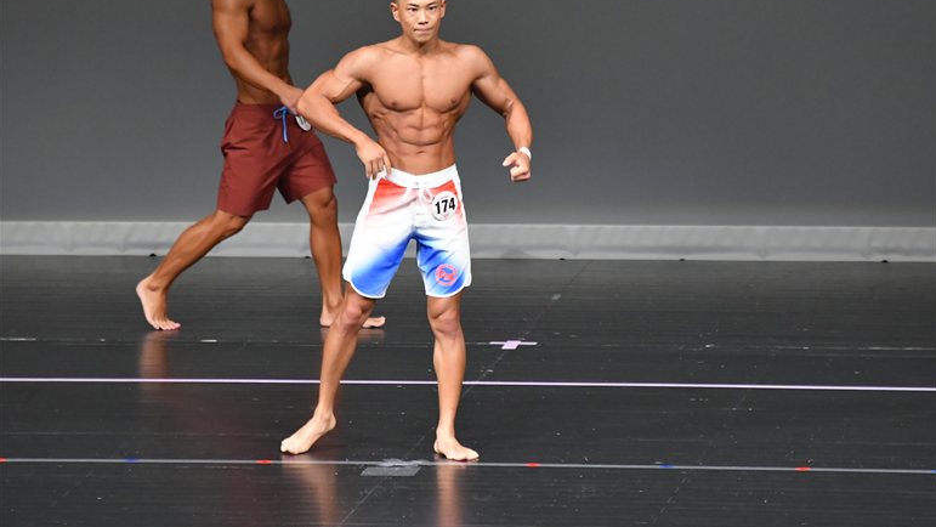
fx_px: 9011
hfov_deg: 5.9
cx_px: 469
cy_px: 217
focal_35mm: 363
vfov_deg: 3.3
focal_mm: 230
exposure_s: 1/400
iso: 5000
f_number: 5.6
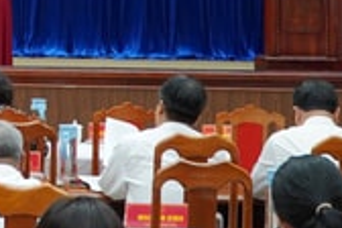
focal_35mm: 125
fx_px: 1187
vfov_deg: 10.8
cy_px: -24
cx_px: -134
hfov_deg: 15.4
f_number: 4
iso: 1250
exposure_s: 1/160
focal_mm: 26
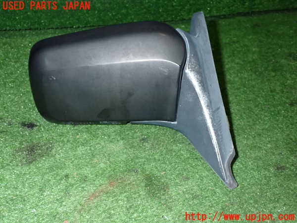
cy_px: 112
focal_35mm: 36
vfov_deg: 39.7
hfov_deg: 51.4
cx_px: 148
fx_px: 309
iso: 800
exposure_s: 1/40
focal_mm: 6.37
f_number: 7.1
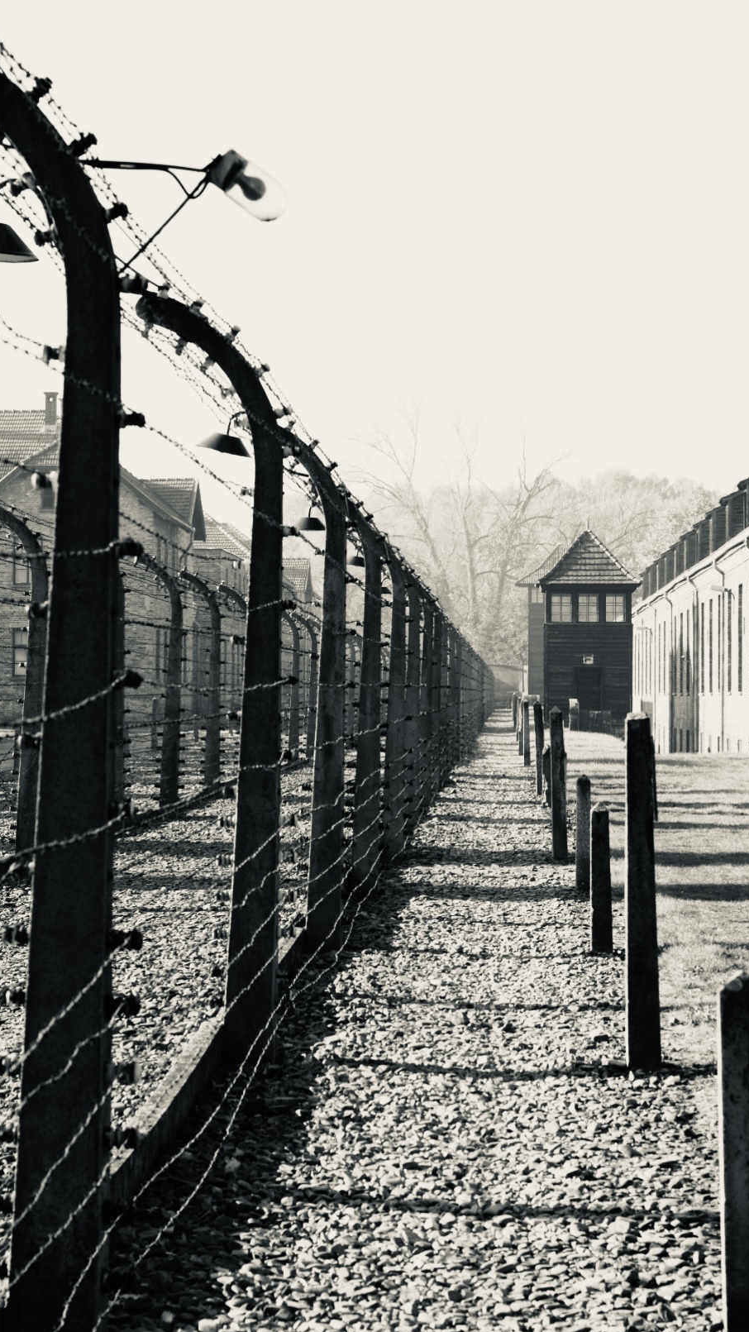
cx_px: 371
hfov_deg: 15.3
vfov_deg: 26.9
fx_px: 2790
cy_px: 669
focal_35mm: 79
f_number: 6.3
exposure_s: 1/160
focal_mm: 50
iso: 100
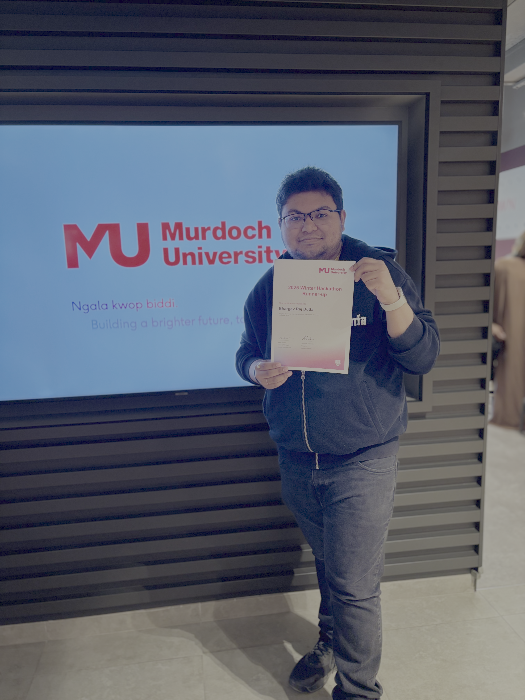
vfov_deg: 67.3
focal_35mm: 26
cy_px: 350
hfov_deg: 53.1
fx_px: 526
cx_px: 262
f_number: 1.6
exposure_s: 1/60
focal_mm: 5.96
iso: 125
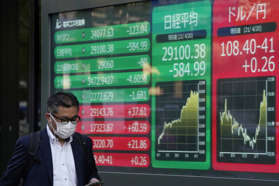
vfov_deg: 6.9
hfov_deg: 10.3
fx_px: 1550
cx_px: 140
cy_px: 93
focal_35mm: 200
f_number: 6.3
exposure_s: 1/400
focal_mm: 200
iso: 1000
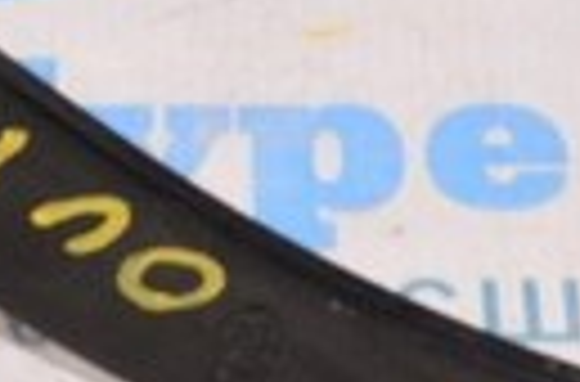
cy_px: 339
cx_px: -130
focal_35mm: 239
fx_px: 3837
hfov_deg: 8.5
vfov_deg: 5.7
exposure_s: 1/125
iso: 1600
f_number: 8
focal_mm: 20
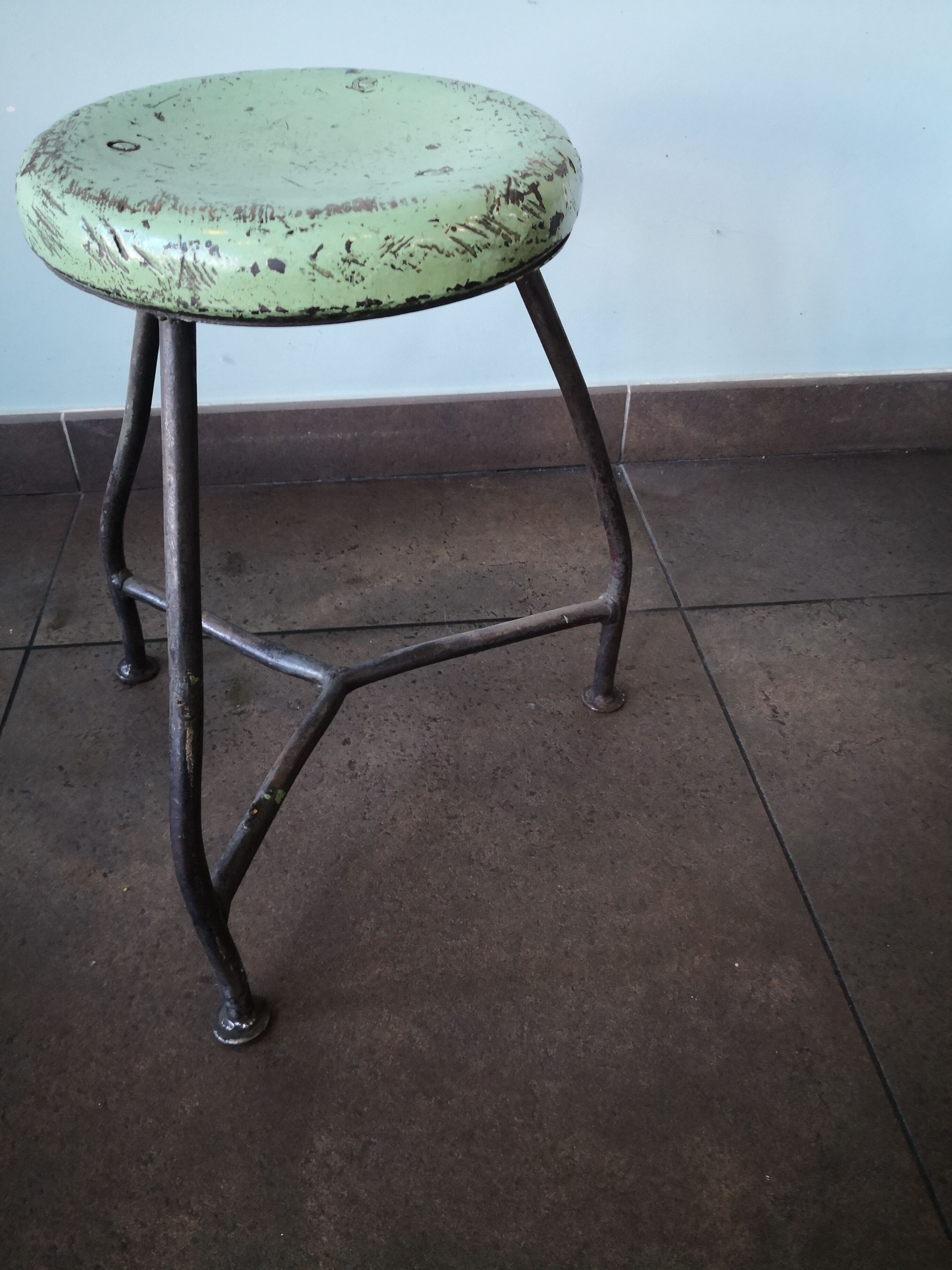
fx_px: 990
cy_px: 635
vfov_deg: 65.3
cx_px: 476
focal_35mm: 27
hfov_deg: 51.4
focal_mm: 3.95
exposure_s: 1/33.3
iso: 200
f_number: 1.6
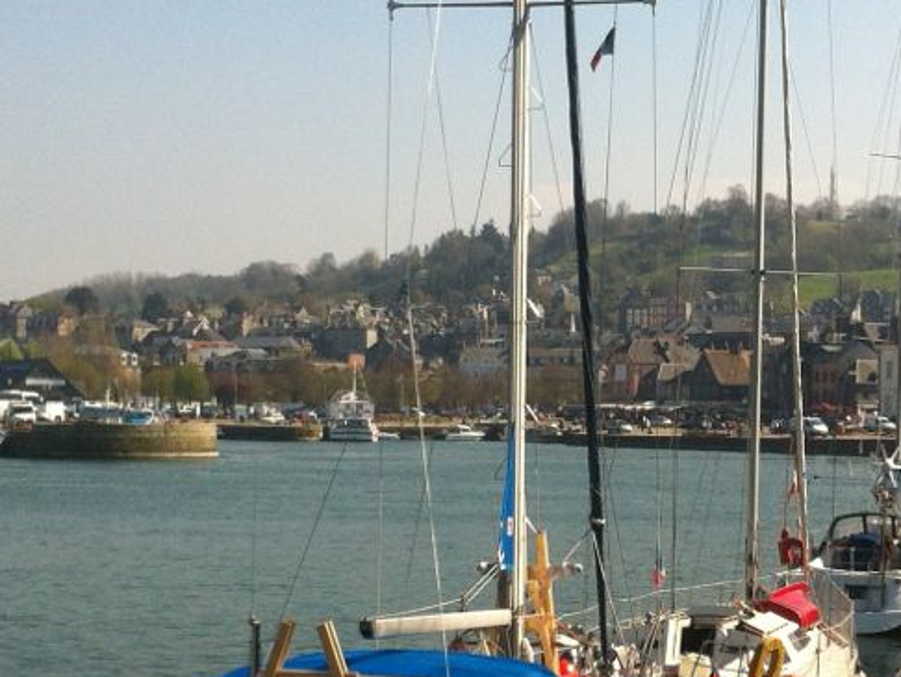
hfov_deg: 21.2
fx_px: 2396
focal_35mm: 92
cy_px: 456
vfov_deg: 16.0
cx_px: 638
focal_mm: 3.85
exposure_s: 1/1588
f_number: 2.8
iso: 80
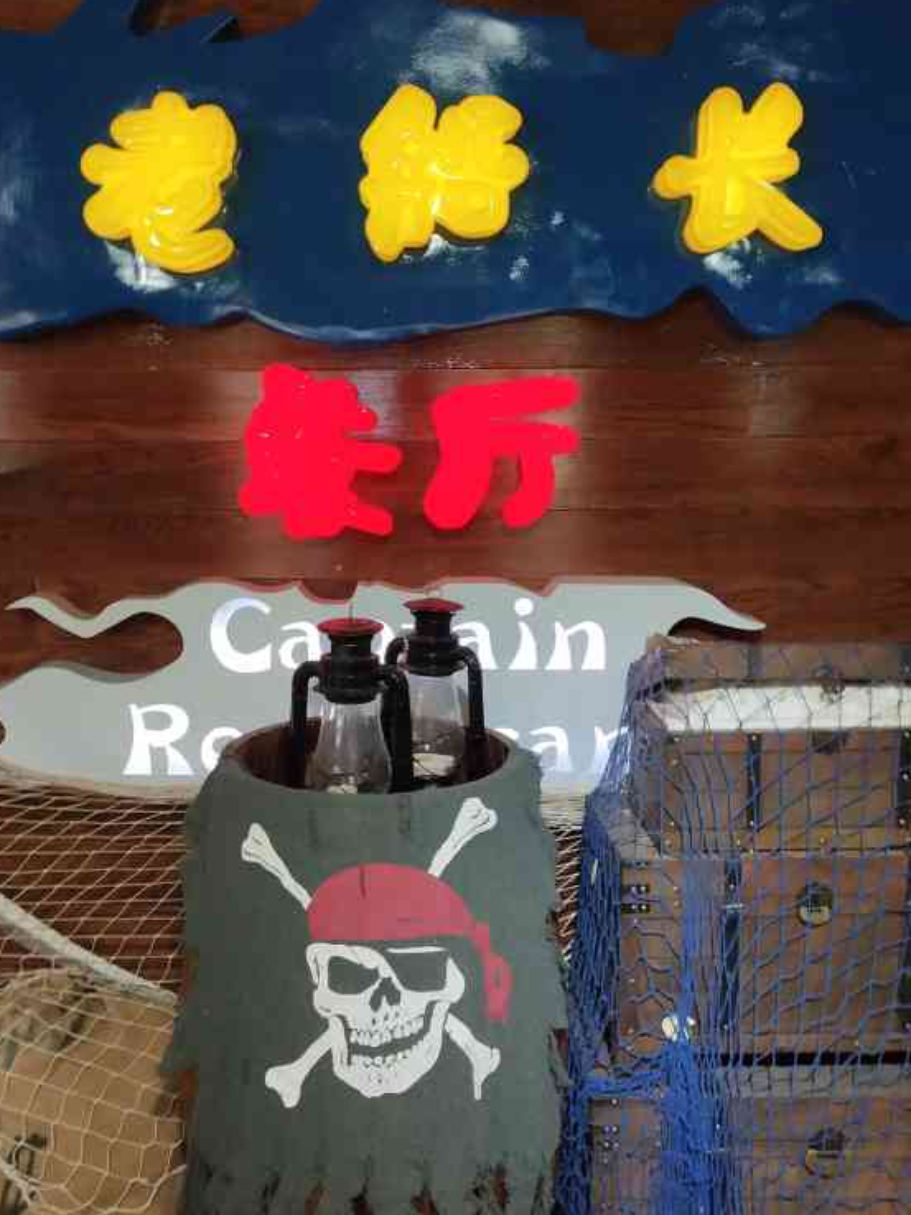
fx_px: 1333
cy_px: 575
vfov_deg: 48.9
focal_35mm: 38
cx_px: 381
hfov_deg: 37.6
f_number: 1.8
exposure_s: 1/100
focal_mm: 3.95
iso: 217
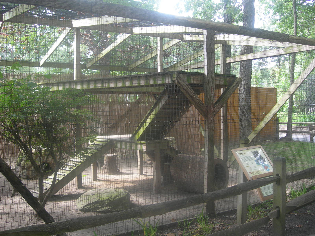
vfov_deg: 37.7
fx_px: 346
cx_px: 158
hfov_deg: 49.0
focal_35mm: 38
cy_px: 118
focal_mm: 7.8
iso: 50
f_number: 2.8
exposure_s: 1/45
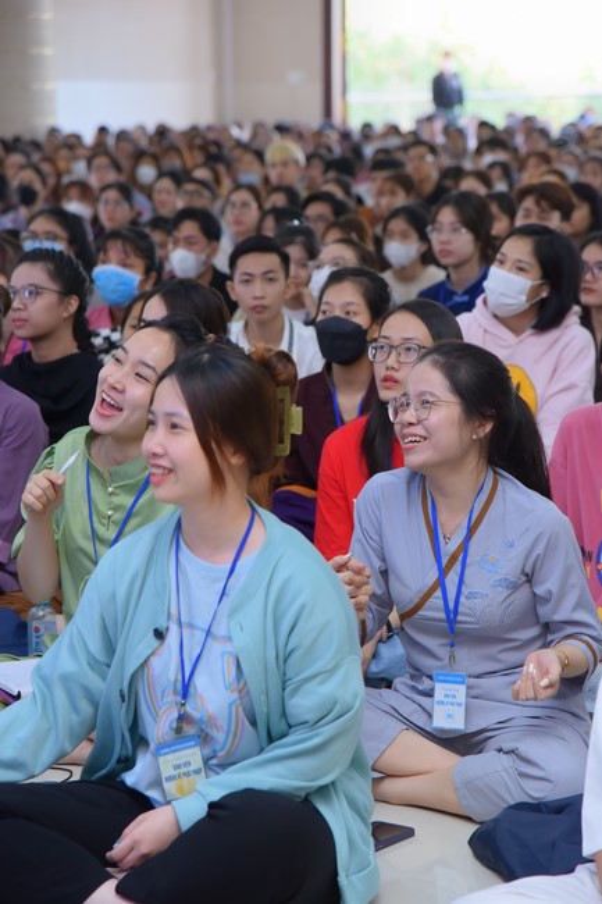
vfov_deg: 18.3
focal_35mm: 112
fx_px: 2811
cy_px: 452
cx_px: 301
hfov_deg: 12.2
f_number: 5.6
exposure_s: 1/160
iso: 1250
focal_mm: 112
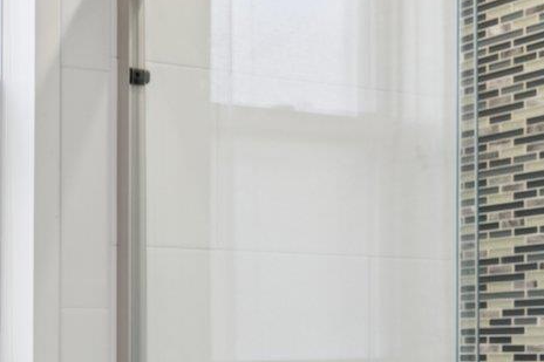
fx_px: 1133
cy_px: 375
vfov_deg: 17.7
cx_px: -179
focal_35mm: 75
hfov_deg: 23.6
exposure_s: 1/8
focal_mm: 17
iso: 125
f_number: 9
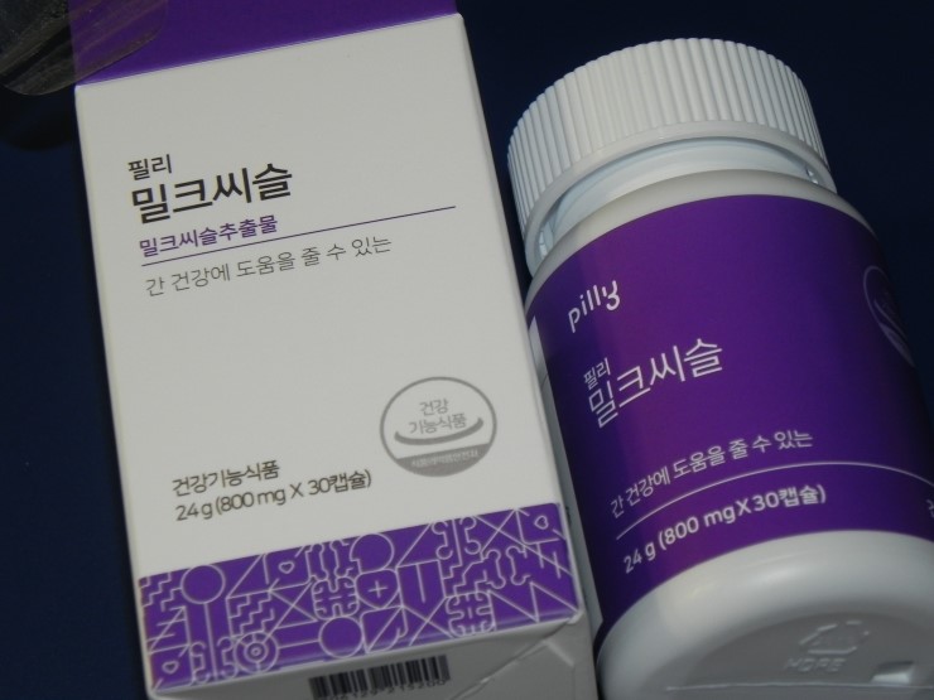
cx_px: 467
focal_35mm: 129
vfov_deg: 11.5
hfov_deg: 15.3
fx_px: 3481
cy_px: 350
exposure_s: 1/30
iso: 200
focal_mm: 23
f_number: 4.5
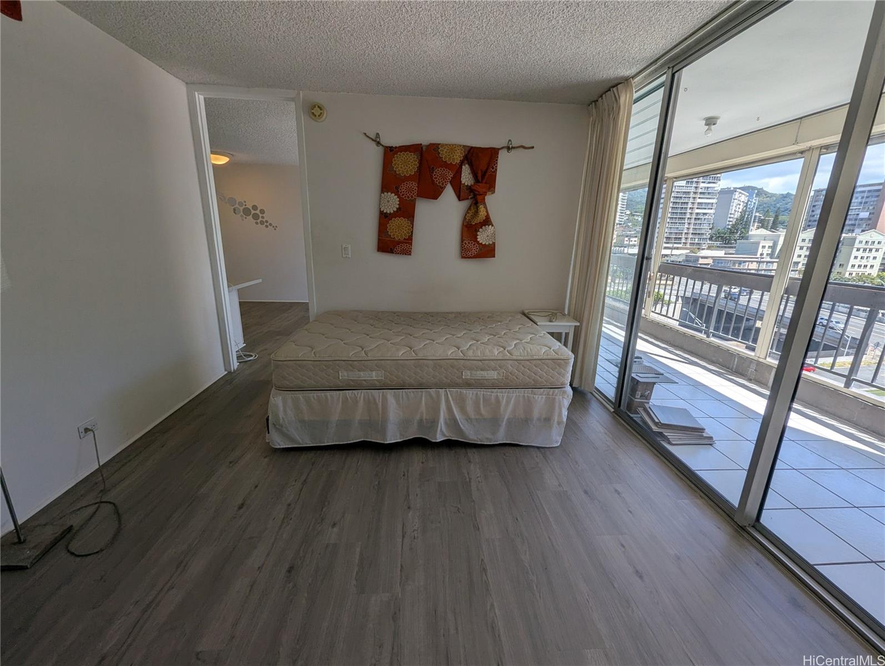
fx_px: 333
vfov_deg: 90.1
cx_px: 442
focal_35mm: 13
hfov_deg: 106.1
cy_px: 333
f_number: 2.2
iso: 43
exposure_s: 1/678
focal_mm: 1.95
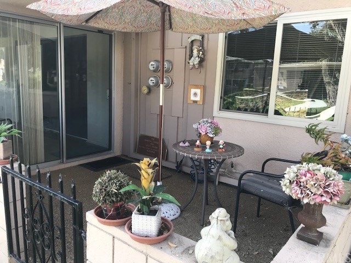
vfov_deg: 49.7
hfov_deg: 63.4
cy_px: 132
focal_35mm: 28
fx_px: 284
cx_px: 176
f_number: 1.8
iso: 32
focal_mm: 3.99
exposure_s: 1/120
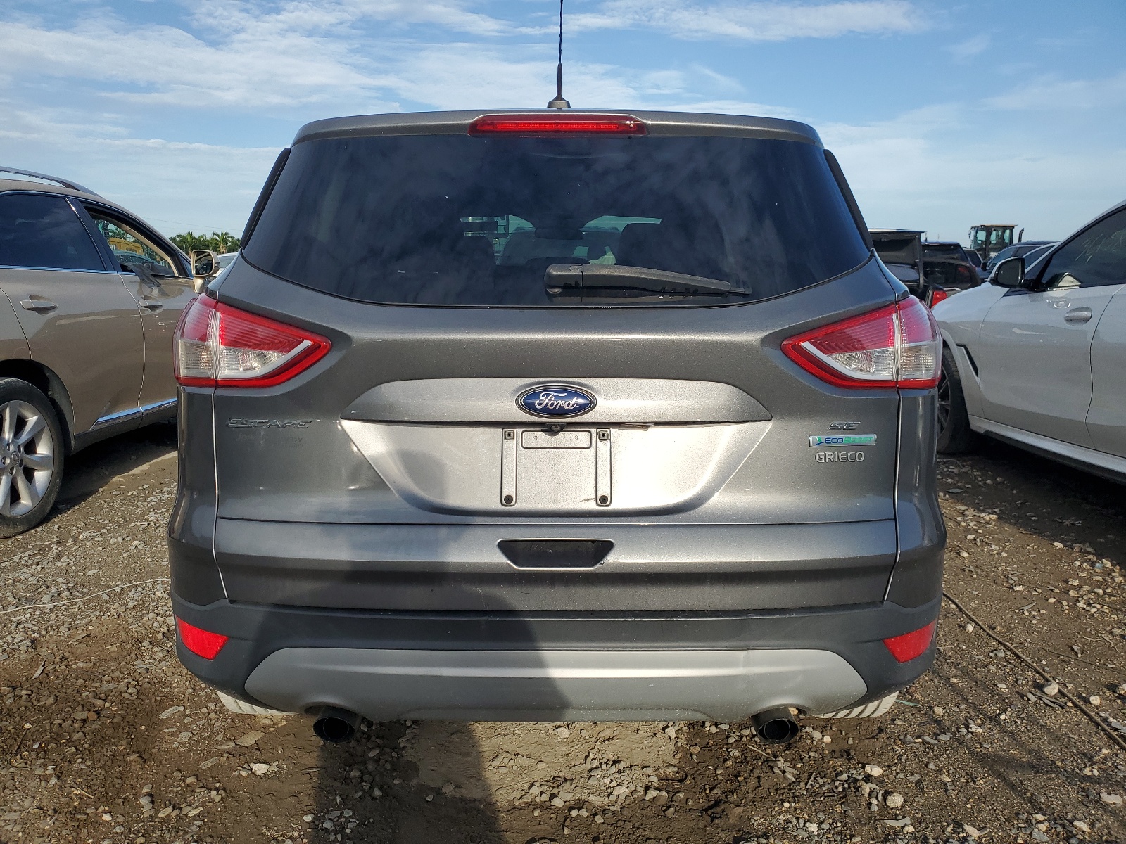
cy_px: 422
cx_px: 563
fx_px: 846
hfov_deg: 67.3
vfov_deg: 53.1
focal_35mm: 26
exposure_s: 1/3333
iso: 50
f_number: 1.5
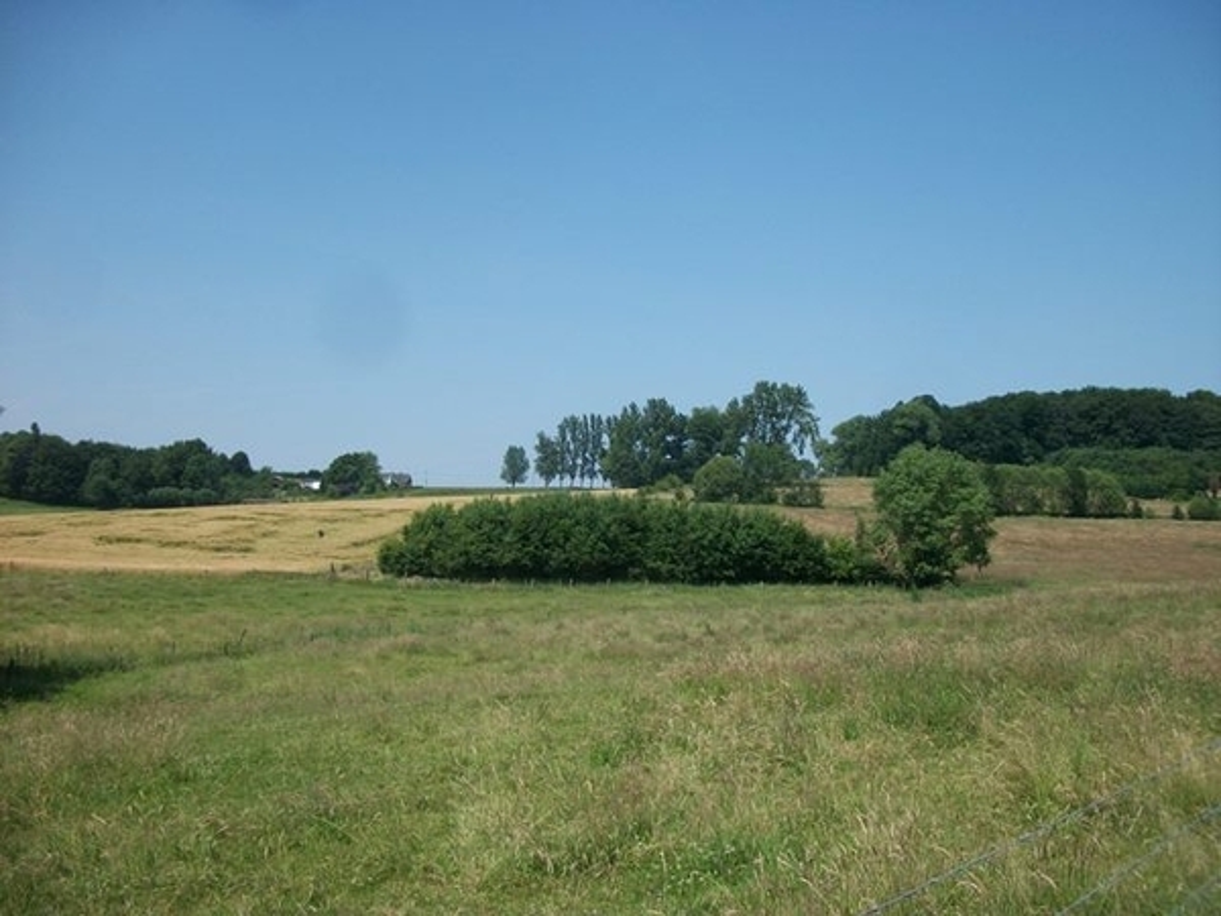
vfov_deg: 44.2
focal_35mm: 32
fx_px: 1129
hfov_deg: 56.8
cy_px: 458
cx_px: 610
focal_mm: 5.7
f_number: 8.8
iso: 80
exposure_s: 1/200
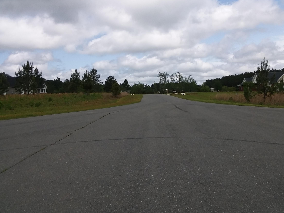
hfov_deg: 56.8
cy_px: 99
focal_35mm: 32
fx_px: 263
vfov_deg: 44.1
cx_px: 153
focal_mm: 2.47
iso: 40
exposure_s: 1/2355
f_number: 1.9
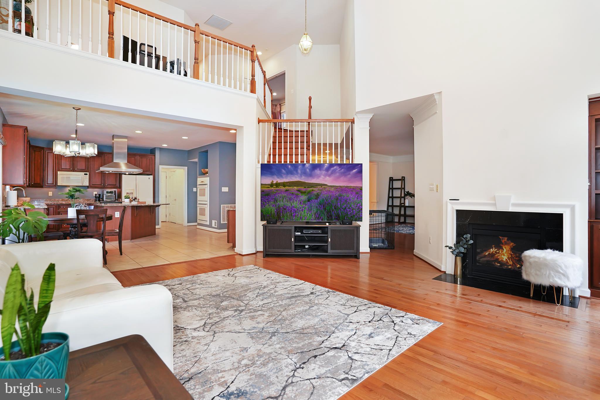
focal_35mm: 17
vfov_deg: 70.4
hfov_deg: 93.3
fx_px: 283
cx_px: 300
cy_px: 200
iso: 1250
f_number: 4
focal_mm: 17
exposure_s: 1/160
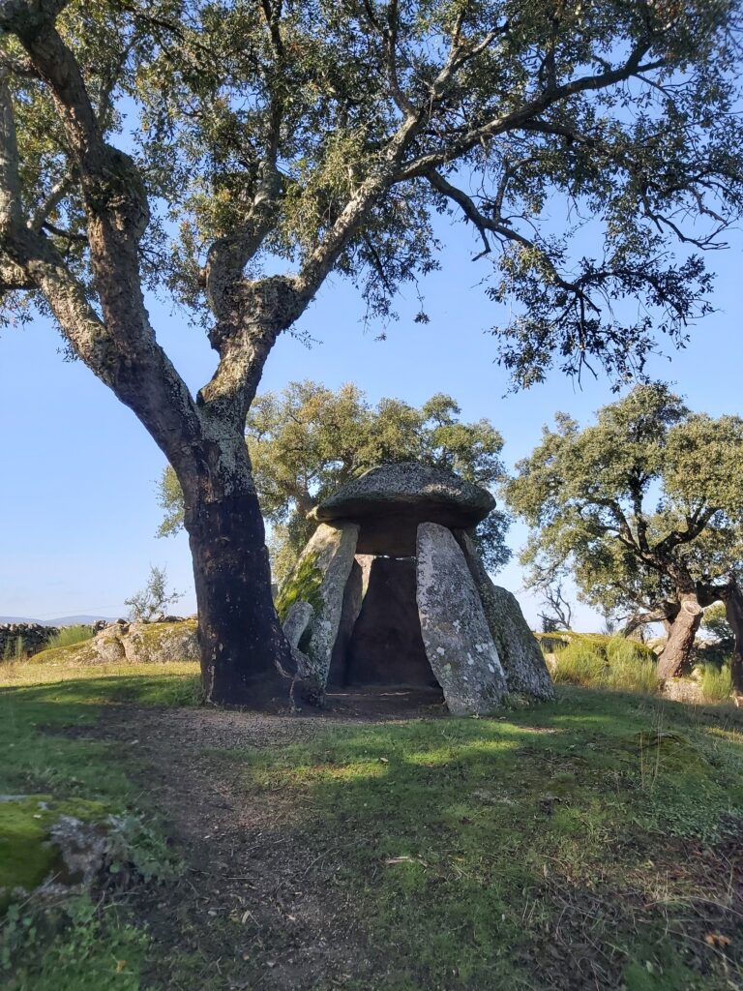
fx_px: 744
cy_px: 496
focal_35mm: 26
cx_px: 372
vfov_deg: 67.3
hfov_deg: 53.1
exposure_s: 1/1084
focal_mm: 3.92
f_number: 1.7
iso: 64
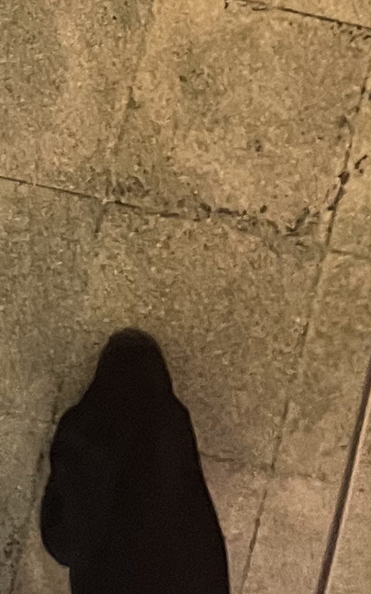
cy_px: -618
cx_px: -177
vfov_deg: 13.9
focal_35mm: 126
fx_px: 2039
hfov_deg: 10.1
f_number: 1.6
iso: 320
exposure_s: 1/50
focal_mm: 5.1
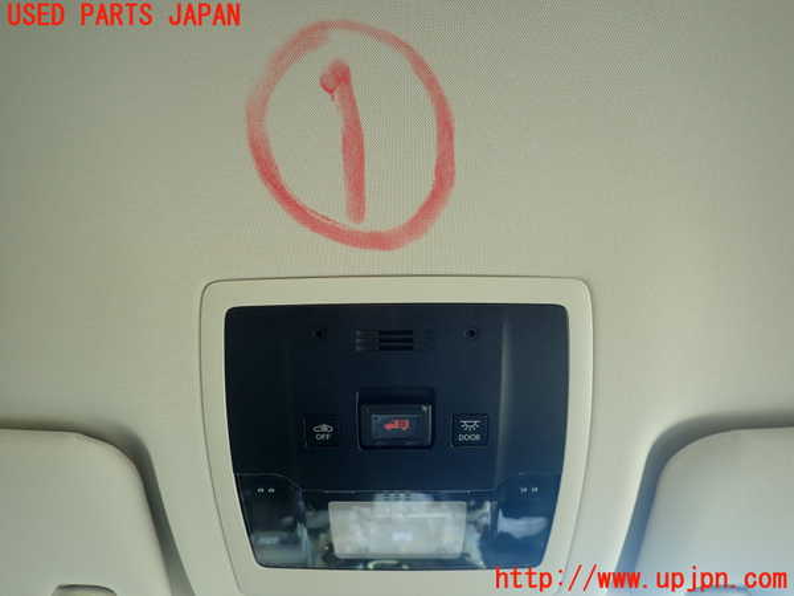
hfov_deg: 69.4
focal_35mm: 25
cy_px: 298
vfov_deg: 54.9
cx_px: 397
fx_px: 573
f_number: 2
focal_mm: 4.5
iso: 100
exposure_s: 1/80
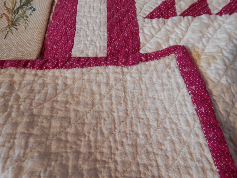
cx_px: 118
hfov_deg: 73.9
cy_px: 89
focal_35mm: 23
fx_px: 157
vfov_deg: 58.9
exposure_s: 1/15
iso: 400
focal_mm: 4
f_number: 3
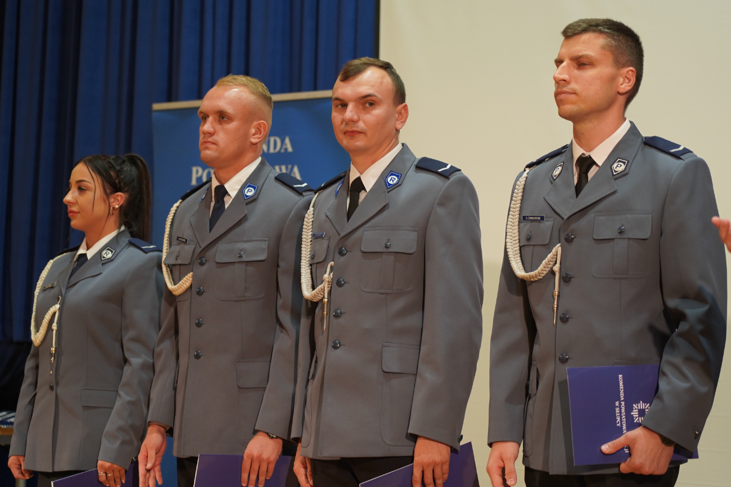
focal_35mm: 105
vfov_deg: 13.0
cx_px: 366
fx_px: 2132
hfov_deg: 19.5
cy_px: 244
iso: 1600
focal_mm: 105
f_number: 4
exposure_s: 1/160
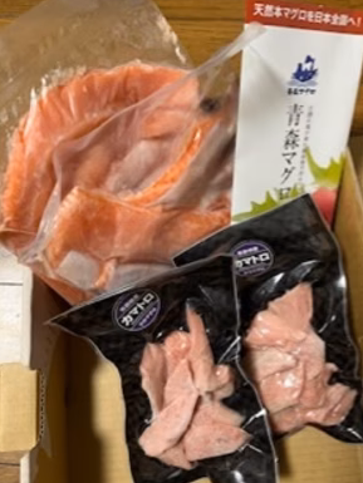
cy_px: 237
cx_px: 187
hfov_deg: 51.4
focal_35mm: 27
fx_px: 377
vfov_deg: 65.3
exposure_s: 1/63
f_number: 1.6
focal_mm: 5.1
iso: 125
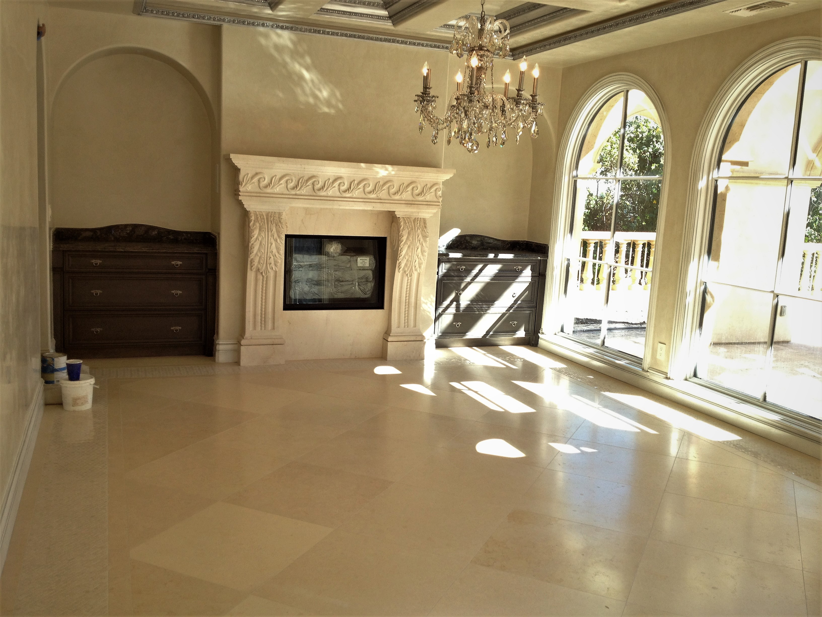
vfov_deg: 40.7
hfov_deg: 52.6
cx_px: 411
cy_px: 308
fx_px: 831
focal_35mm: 35
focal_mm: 4.28
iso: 50
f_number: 2.4
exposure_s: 1/120
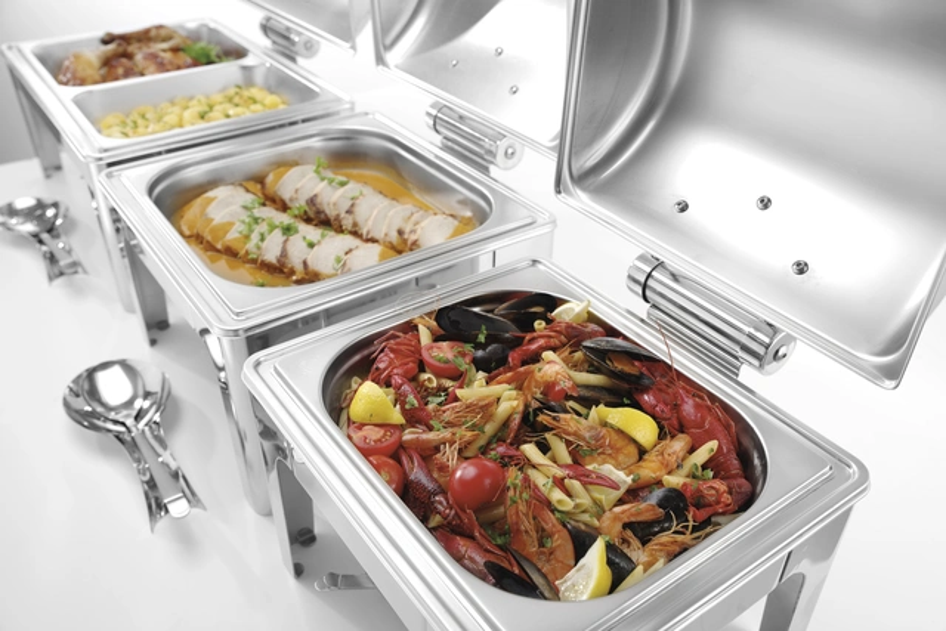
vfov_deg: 40.0
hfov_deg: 57.2
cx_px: 473
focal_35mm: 33
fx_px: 867
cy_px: 316
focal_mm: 33
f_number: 5.6
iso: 100
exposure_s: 1/50
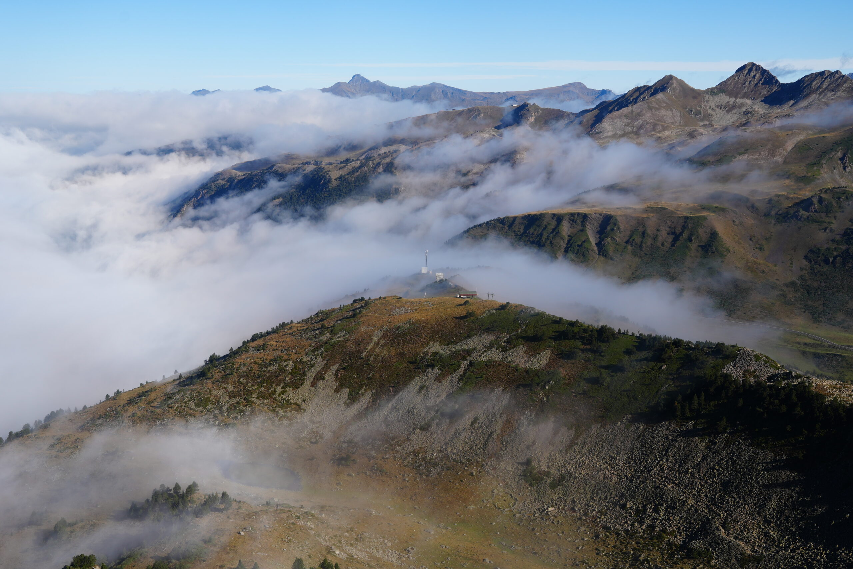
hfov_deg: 46.0
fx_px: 1006
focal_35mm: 42
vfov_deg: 31.6
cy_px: 284
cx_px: 426
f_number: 10
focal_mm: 28.3
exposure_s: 1/200
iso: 100
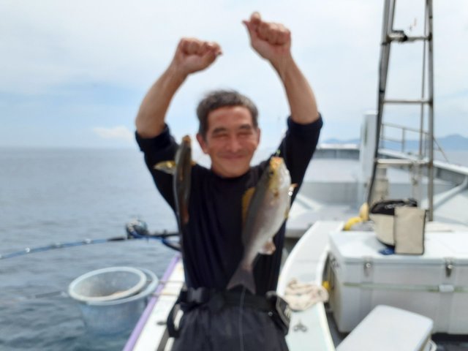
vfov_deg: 51.4
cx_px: 234
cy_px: 176
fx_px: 365
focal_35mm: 27
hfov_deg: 65.3
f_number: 1.9
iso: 40
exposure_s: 1/1253
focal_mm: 3.6
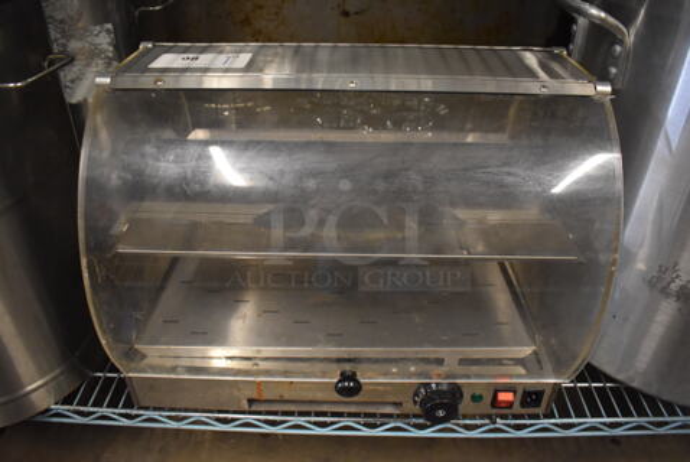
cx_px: 345
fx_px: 518
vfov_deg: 48.1
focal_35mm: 27
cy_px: 231
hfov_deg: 67.3
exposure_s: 1/125
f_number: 3.5
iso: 3600
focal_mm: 18
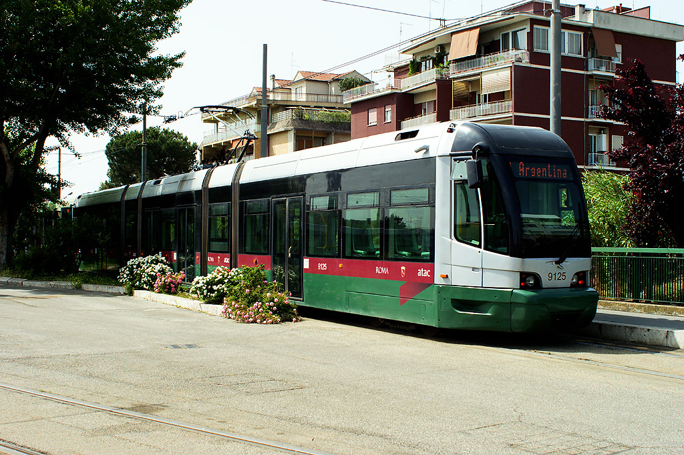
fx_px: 855
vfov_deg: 29.8
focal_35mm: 45
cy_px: 228
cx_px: 342
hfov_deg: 43.6
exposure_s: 1/500
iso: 200
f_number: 6.3
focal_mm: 30
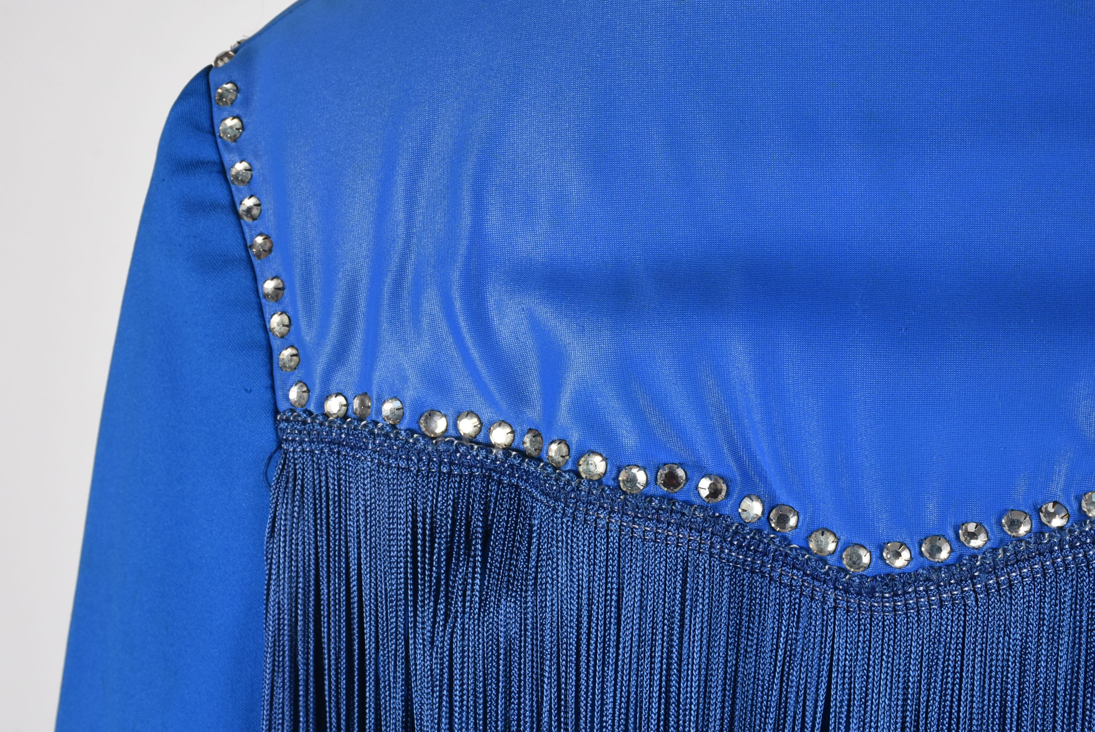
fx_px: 2374
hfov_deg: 26.0
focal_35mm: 78
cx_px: 548
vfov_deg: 17.5
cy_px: 366
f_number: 14
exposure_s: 1/125
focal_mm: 52
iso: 320
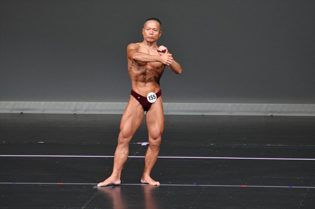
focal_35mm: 345
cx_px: 158
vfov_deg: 4.0
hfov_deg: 6.0
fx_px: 3017
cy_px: 104
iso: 4000
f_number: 5.6
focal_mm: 230
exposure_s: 1/400
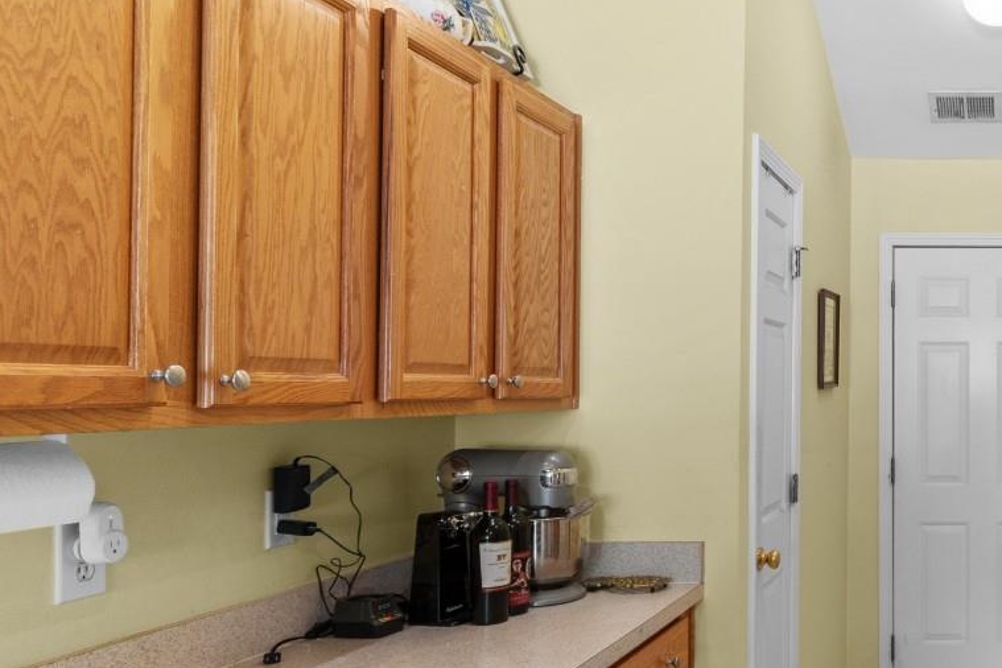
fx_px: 891
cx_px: 1017
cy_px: 383
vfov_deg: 41.0
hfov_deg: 47.8
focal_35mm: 32
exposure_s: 1/2
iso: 100
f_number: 4.5
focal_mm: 10
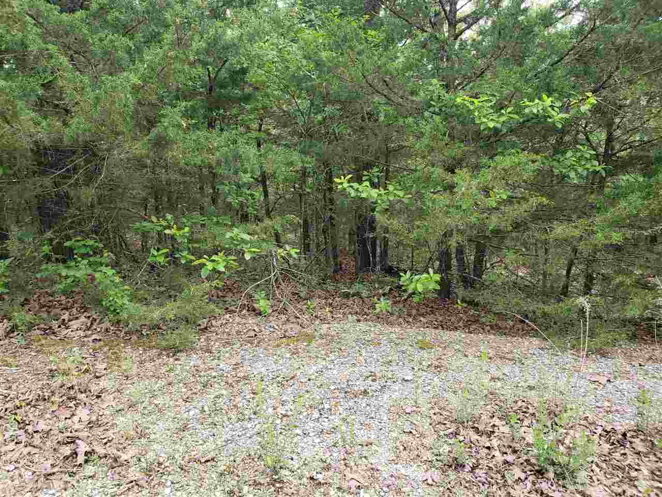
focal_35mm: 26
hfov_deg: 67.3
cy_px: 248
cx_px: 331
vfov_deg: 53.1
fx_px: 497
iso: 80
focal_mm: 4.3
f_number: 2.4
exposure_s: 1/120
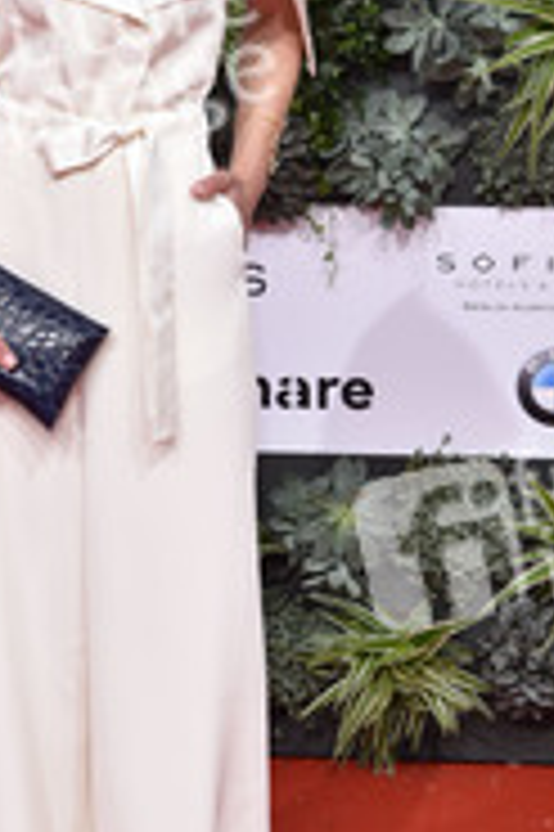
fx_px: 3746
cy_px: 301
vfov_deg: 12.7
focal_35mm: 162
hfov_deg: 8.5
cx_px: 176
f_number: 6.3
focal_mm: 75
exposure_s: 1/160
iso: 400
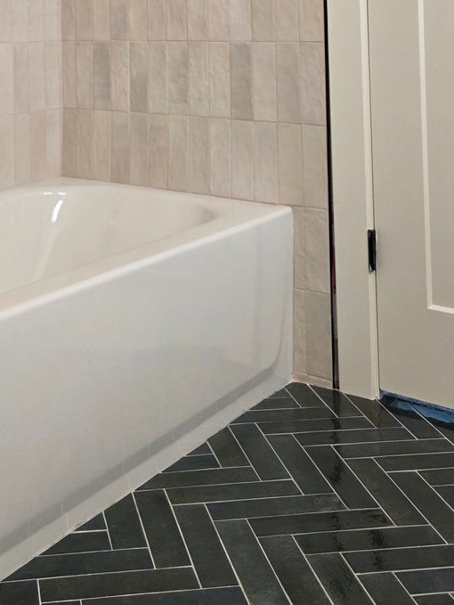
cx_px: 91
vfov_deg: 33.5
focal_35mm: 52
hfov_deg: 27.5
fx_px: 908
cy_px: -9
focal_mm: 6.3
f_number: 1.7
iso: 250
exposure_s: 1/120
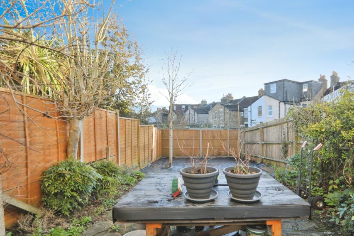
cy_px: 127
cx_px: 203
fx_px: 177
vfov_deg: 67.2
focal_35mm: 18
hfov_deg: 89.4
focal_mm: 10
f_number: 6.3
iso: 200
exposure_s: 1/160
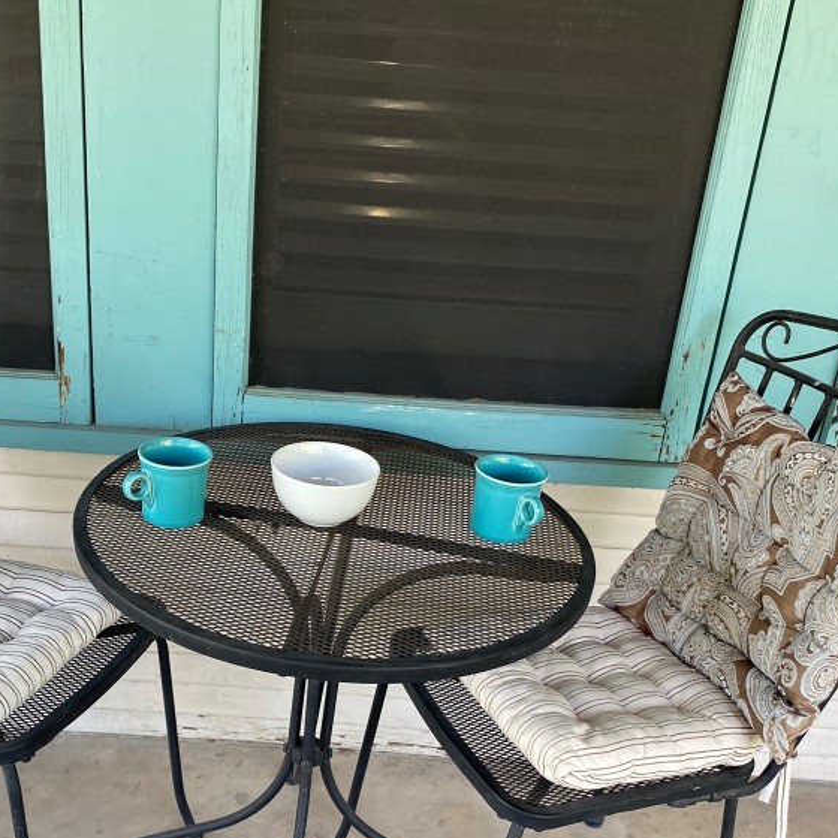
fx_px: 1150
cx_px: 296
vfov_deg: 39.8
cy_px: 525
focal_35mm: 42
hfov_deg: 39.7
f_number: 1.8
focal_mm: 4.25
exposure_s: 1/121
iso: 125
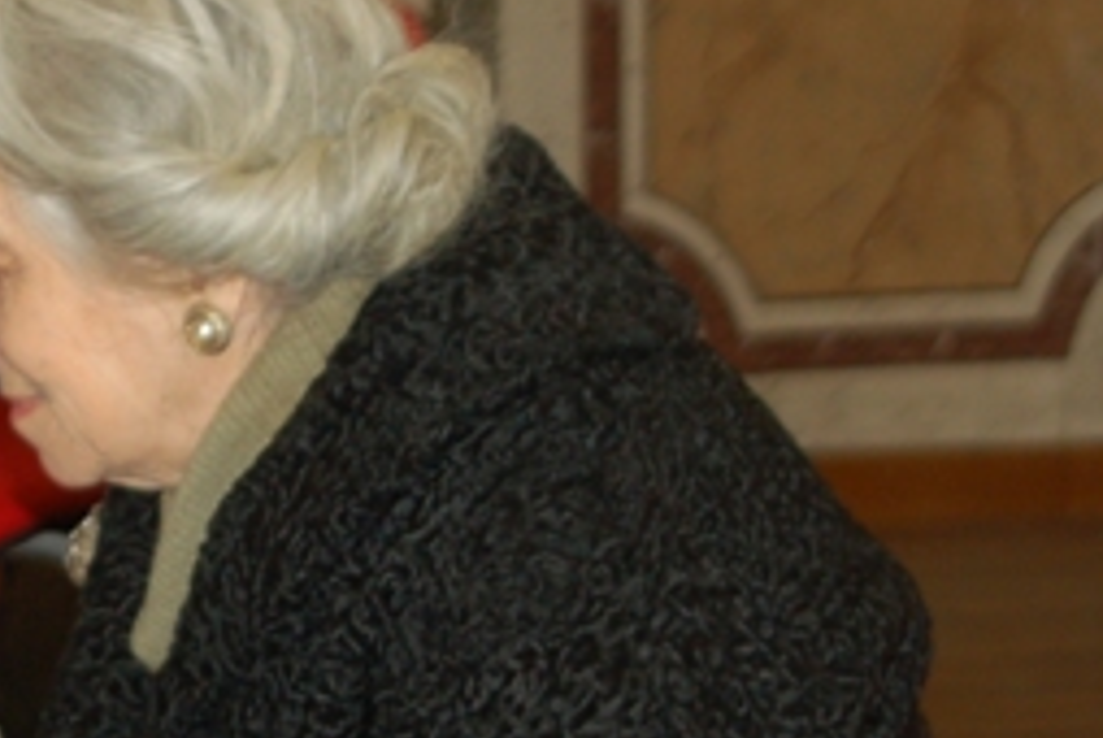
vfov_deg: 7.0
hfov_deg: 10.3
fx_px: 6073
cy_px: 425
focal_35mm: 198
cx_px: 109
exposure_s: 1/60
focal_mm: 42
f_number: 4
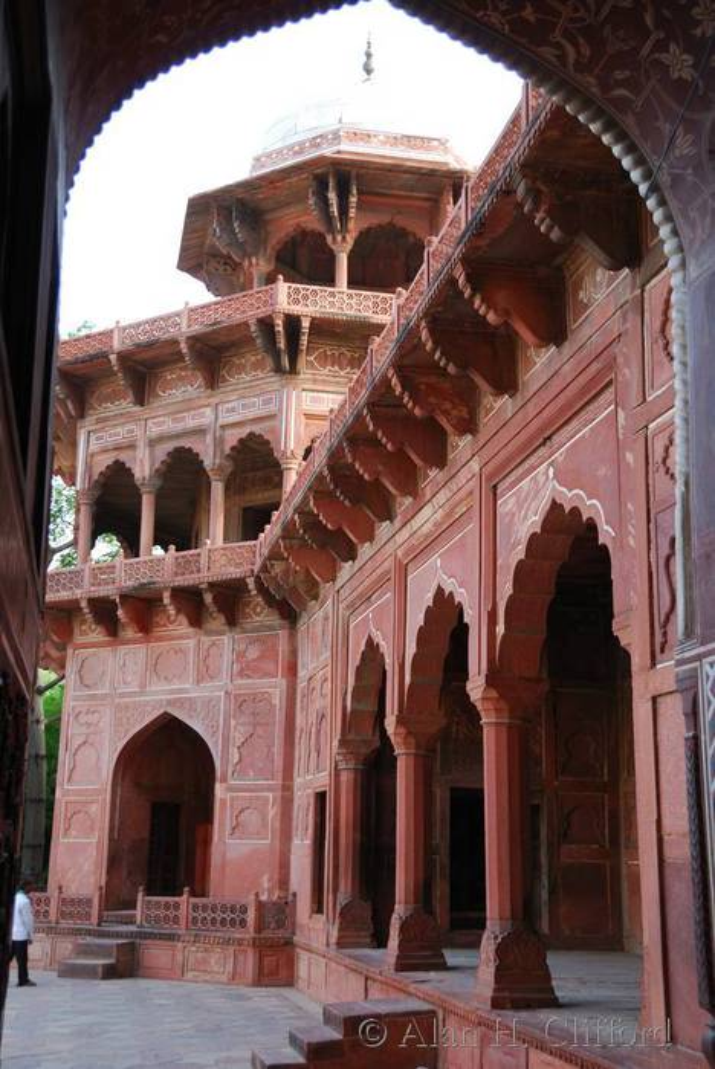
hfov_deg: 29.0
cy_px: 534
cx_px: 358
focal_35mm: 46
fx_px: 1382
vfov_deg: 42.3
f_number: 4.2
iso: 100
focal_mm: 31
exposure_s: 1/40
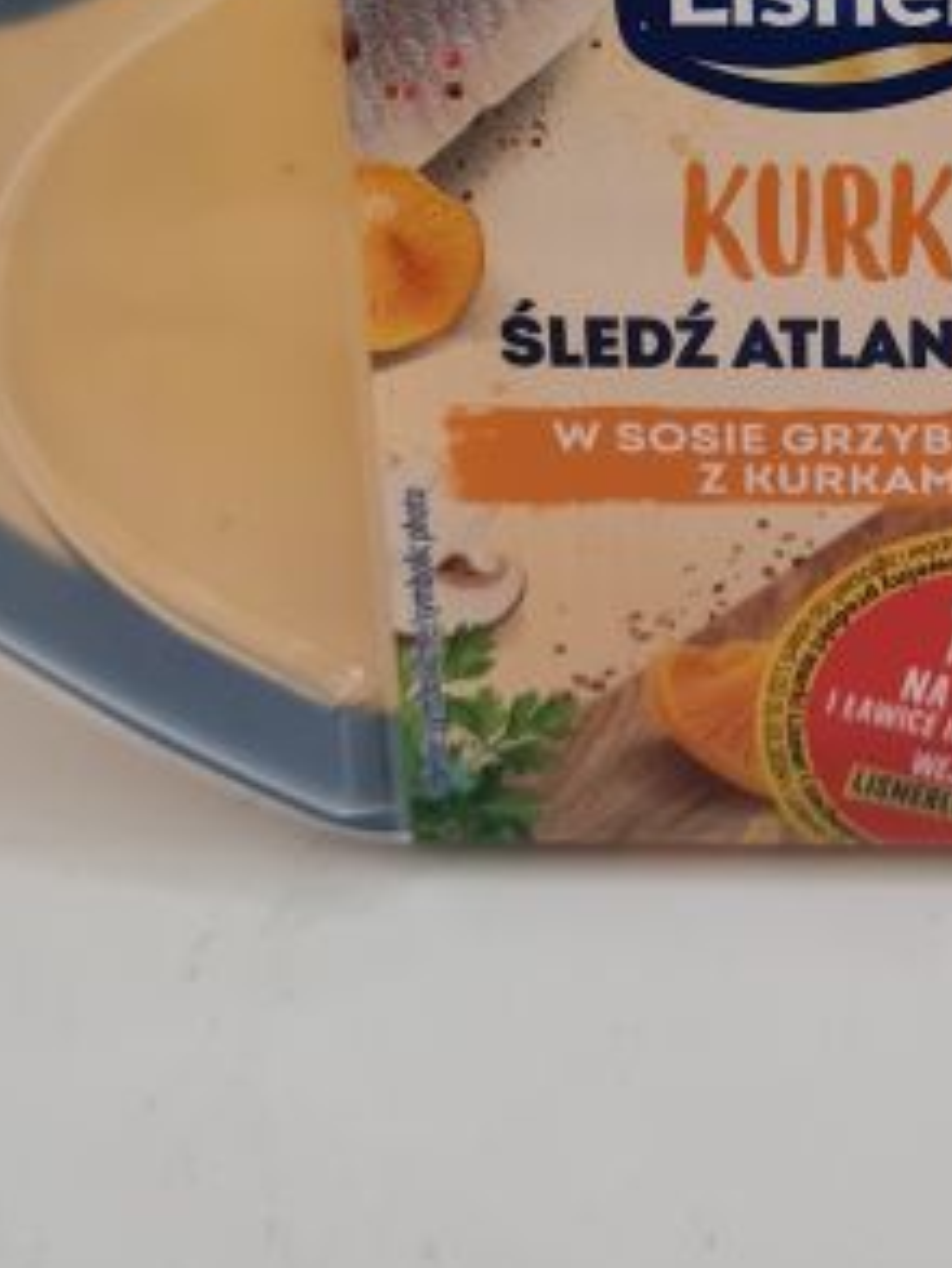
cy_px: 82
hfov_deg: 20.3
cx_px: 865
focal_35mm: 71
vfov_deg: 26.3
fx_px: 2602
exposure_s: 1/100
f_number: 1.8
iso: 160
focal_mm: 5.4
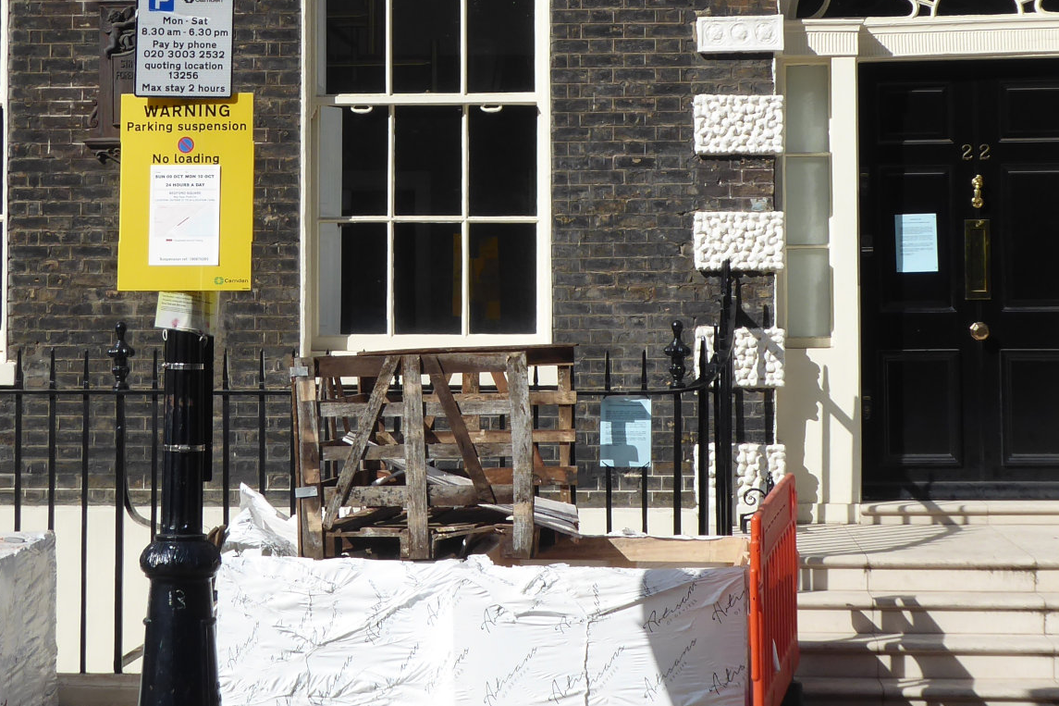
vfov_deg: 15.3
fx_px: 2618
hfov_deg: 22.9
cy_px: 200
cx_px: 483
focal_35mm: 89
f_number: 4
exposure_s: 1/1000
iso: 80
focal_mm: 8.4
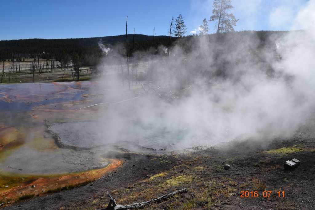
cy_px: 105
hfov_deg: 67.4
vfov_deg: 47.9
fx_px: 236
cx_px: 158
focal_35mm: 27
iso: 200
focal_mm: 18
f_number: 11
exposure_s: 1/500
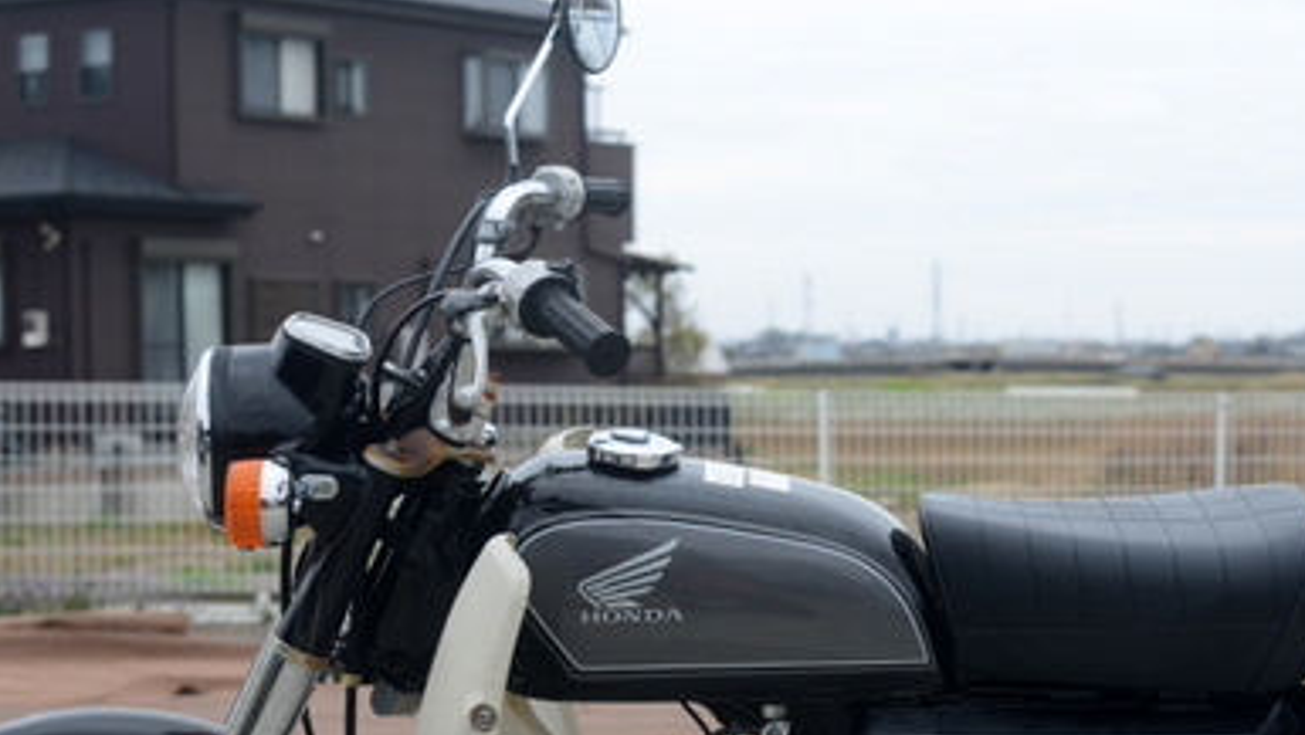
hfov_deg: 24.4
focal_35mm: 87
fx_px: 3012
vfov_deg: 13.8
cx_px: 807
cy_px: 682
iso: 100
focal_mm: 50
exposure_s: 1/160
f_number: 6.3
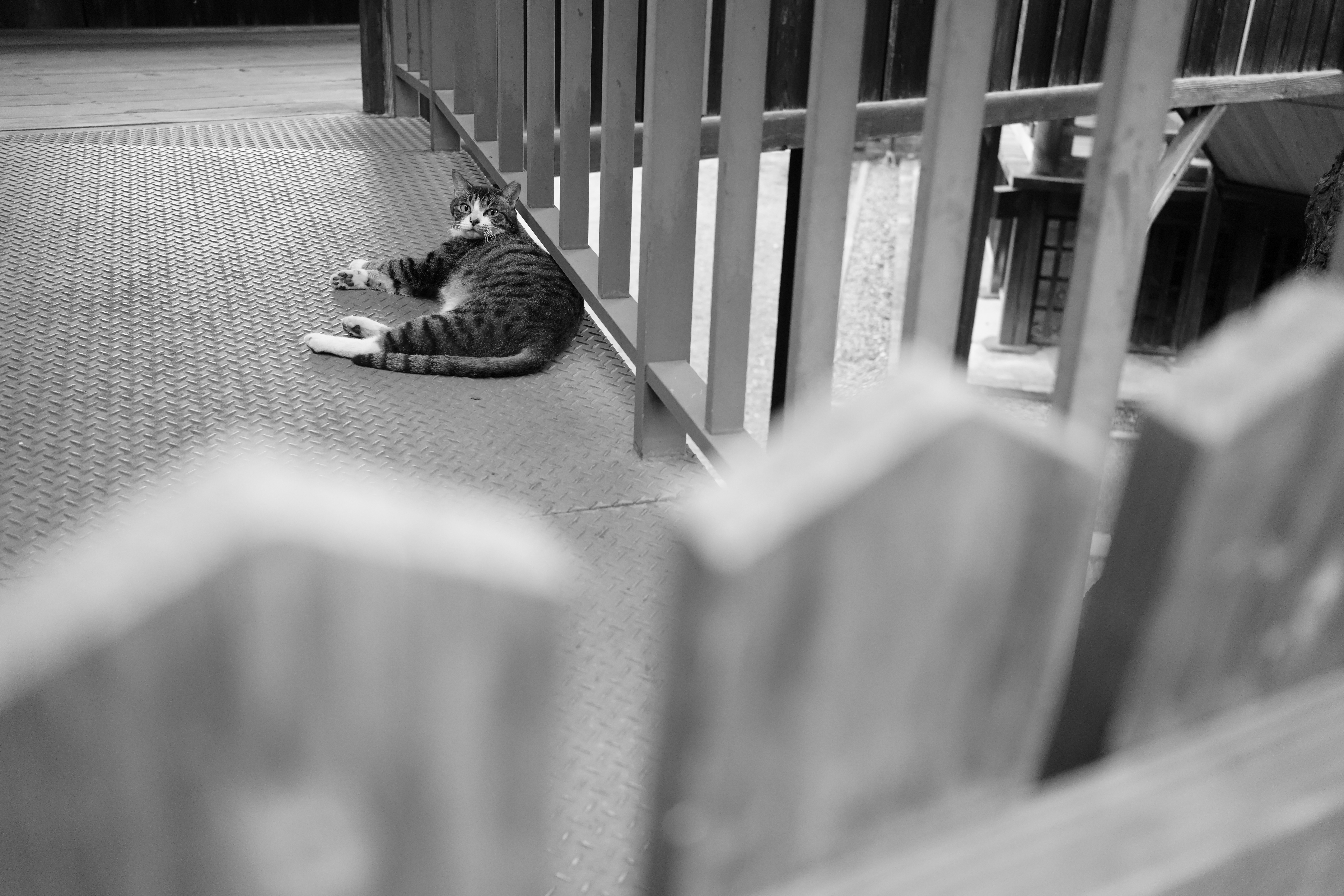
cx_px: 672
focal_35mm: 35
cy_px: 448
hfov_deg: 54.4
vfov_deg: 37.9
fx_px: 1307
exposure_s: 1/80
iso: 4000
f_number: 4
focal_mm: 35
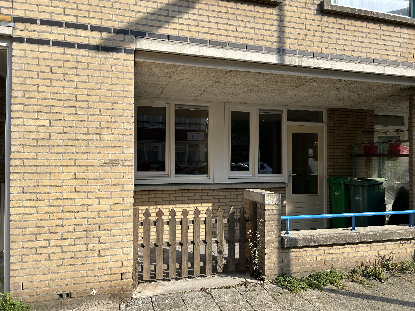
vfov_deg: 53.1
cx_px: 208
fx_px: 312
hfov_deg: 67.3
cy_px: 156
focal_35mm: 26
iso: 50
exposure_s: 1/1972
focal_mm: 5.7
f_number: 1.5
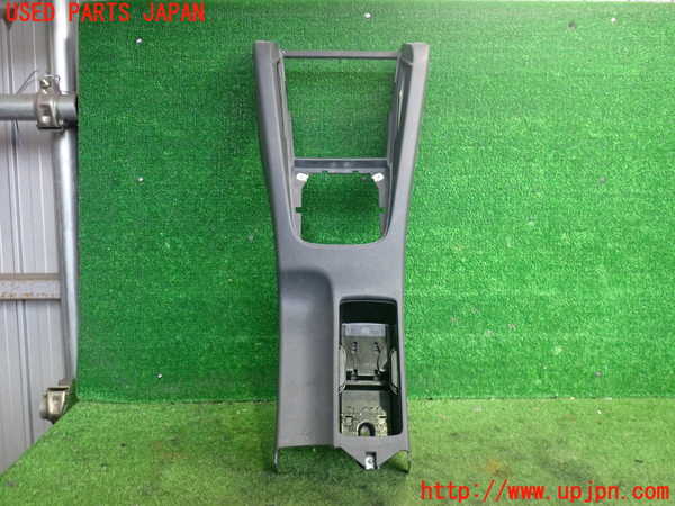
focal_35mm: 30
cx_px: 338
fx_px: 585
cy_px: 253
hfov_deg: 60.0
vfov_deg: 46.8
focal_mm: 5.4
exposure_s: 1/60
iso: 640
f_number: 2.3
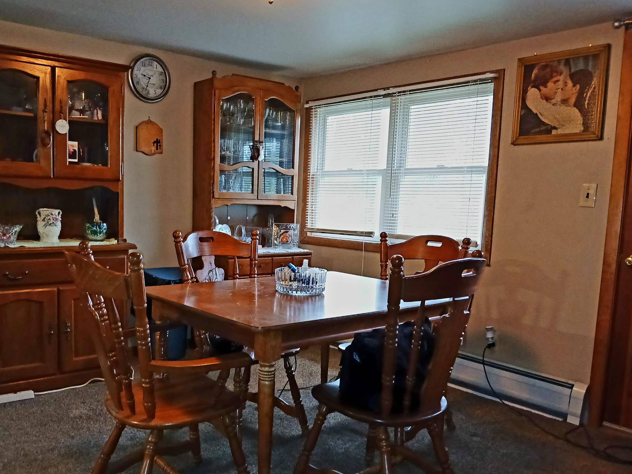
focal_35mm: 31
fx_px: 566
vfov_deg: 45.3
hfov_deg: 58.1
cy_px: 273
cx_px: 266
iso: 250
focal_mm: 3.98
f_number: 1.8
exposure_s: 1/30
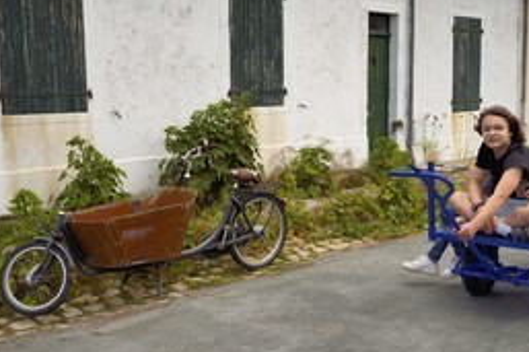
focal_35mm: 49
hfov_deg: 39.9
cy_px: 140
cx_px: 350
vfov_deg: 27.4
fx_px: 720
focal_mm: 30
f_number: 8
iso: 200
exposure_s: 1/1000
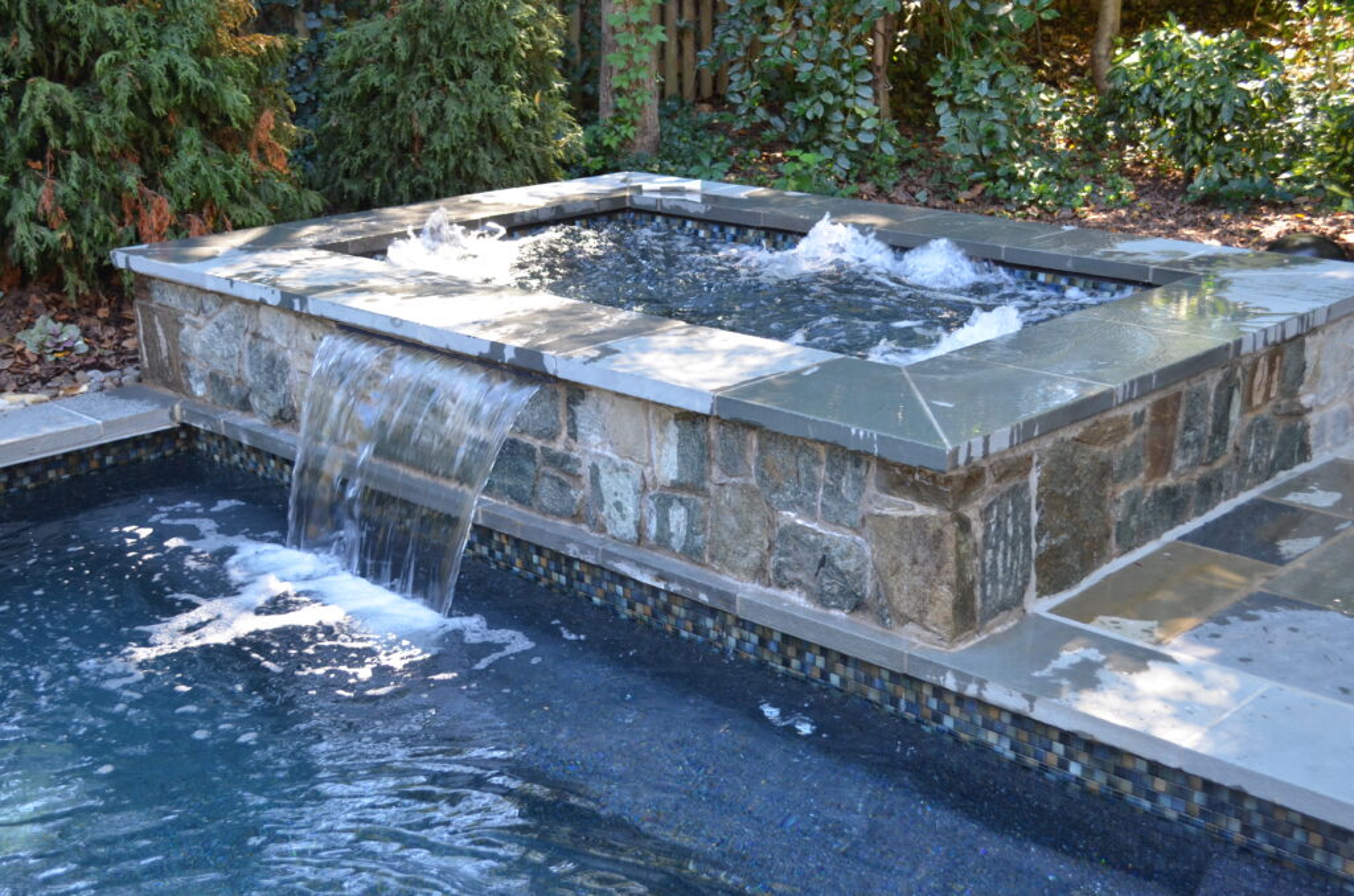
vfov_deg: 29.7
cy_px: 448
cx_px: 677
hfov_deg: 43.7
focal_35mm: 45
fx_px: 1689
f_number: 4.5
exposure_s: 1/80
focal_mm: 30
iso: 400
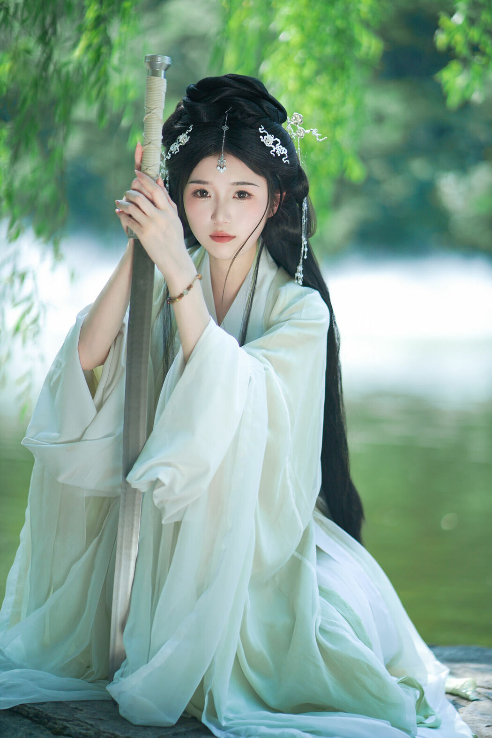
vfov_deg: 23.9
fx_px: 1742
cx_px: 246
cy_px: 369
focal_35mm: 85
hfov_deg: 16.1
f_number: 1.8
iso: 100
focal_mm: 85
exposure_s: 1/2500
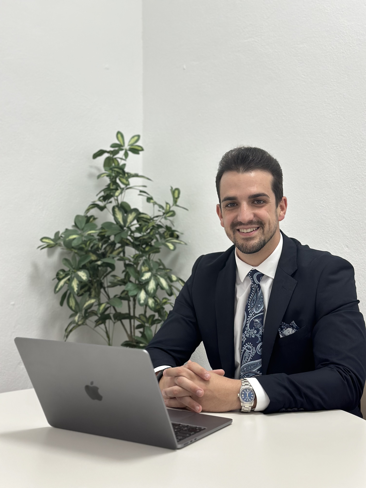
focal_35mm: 48
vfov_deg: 39.7
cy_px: 244
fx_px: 677
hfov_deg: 30.3
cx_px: 183
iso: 125
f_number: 1.78
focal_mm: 6.86
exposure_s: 1/100
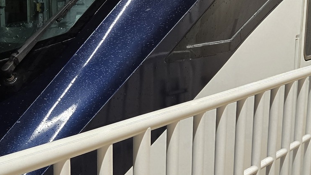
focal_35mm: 68
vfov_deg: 17.6
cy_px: 132
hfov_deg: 30.8
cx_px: 110
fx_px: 561
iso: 160
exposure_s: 1/100
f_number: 1.8
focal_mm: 5.4
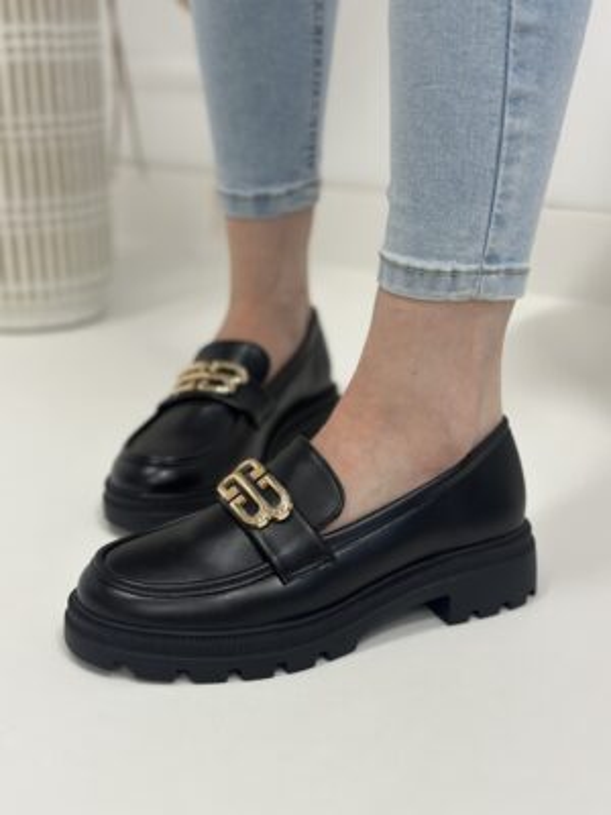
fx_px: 1130
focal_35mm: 48
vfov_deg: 39.7
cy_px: 408
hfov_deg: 30.3
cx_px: 306
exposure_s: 1/100
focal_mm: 6.86
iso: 160
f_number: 1.78
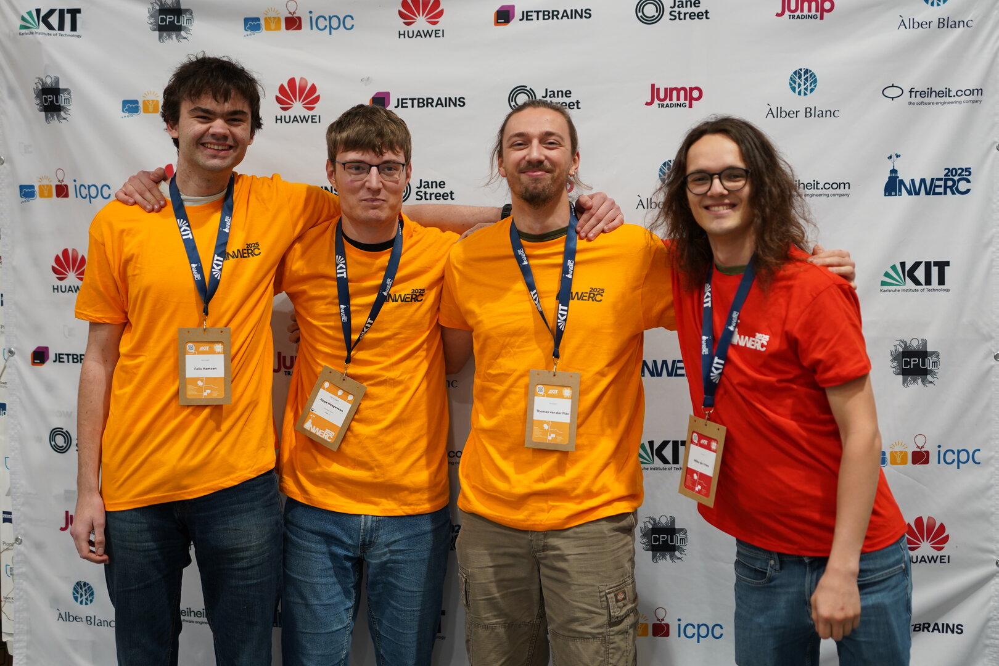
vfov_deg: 27.0
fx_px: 1387
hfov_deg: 39.6
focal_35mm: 50
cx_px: 500
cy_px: 333
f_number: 1.8
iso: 640
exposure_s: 1/125
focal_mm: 50
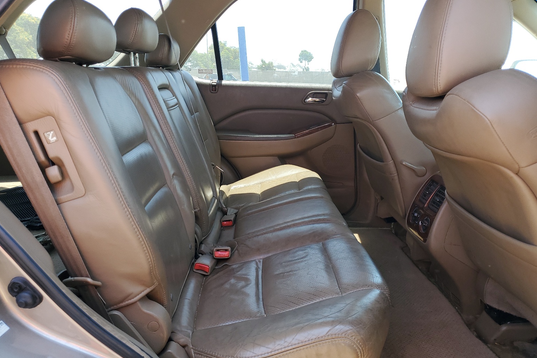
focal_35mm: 28
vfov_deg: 46.4
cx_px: 265
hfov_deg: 65.5
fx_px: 418
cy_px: 186
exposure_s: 1/204
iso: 50
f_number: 1.5
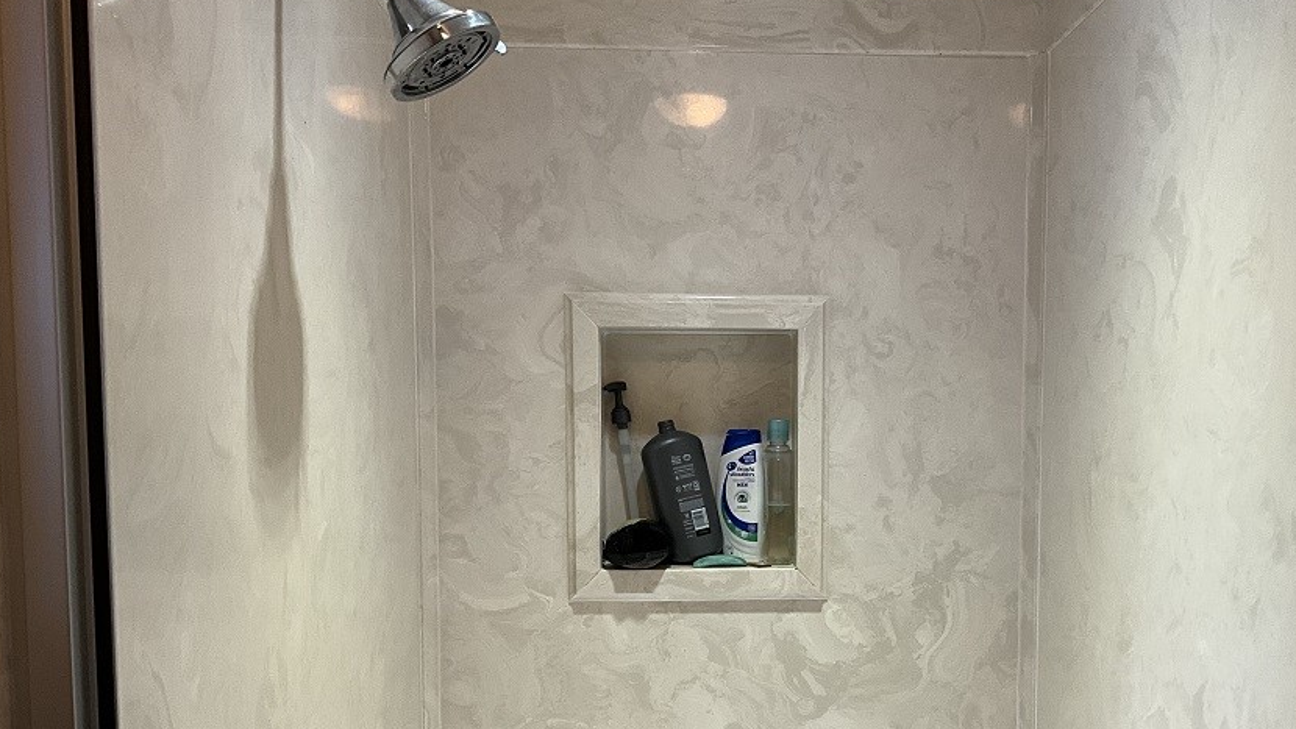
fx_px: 1340
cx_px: 782
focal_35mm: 39
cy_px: 529
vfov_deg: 30.0
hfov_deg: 51.2
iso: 100
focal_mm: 3
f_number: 1.8
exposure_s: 1/60
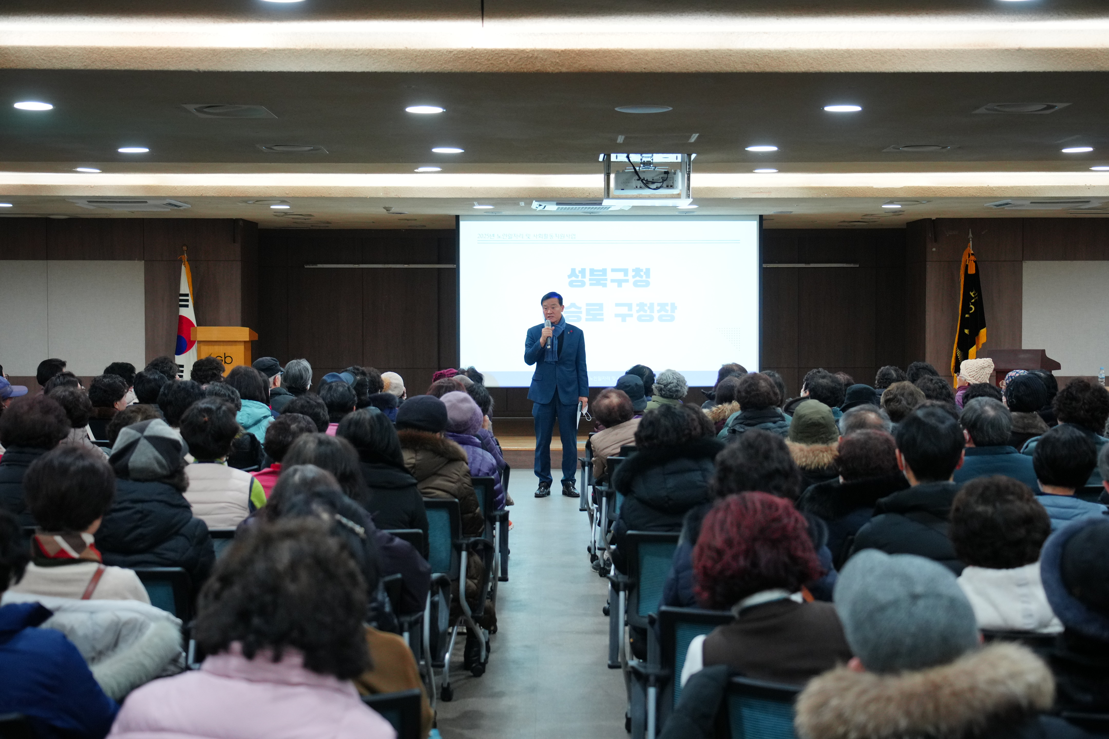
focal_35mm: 50
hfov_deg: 39.6
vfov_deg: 27.0
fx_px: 1540
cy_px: 370
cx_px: 554
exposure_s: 1/160
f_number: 4
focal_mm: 50
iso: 2000
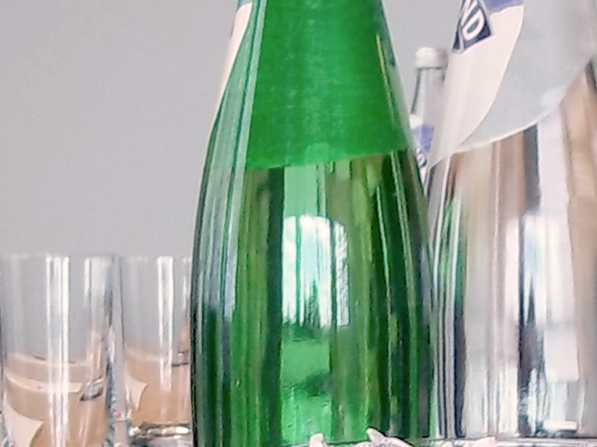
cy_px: 510
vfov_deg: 7.8
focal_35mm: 189
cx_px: 469
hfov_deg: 10.4
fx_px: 3259
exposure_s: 1/40
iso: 80
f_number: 3.1
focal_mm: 6.5
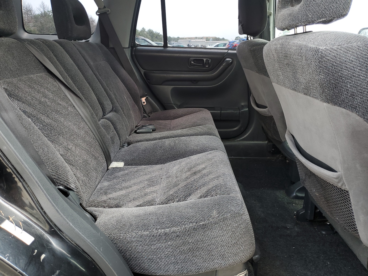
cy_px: 138
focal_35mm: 26
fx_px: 276
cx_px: 184
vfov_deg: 53.1
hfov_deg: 67.3
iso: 50
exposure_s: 1/169
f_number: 1.5
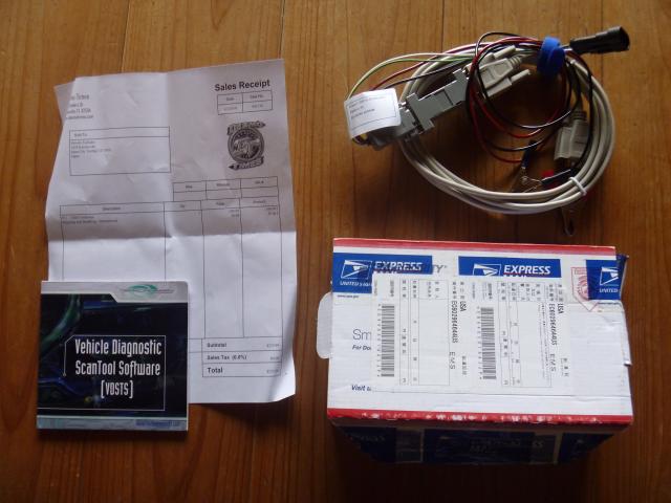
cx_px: 336
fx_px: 678
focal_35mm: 35
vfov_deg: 40.7
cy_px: 252
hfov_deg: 52.6
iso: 250
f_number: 3.5
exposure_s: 1/30
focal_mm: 6.3
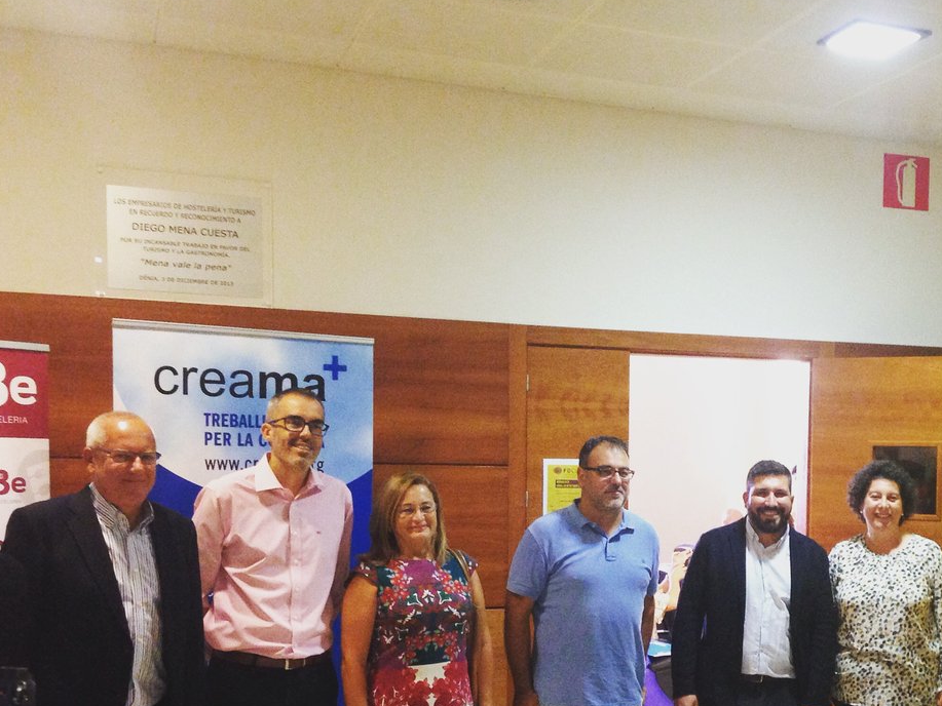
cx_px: 729
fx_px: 1470
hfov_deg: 34.6
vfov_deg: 26.7
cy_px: 533
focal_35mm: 54
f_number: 2.4
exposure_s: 1/20
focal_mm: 4.12
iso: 250
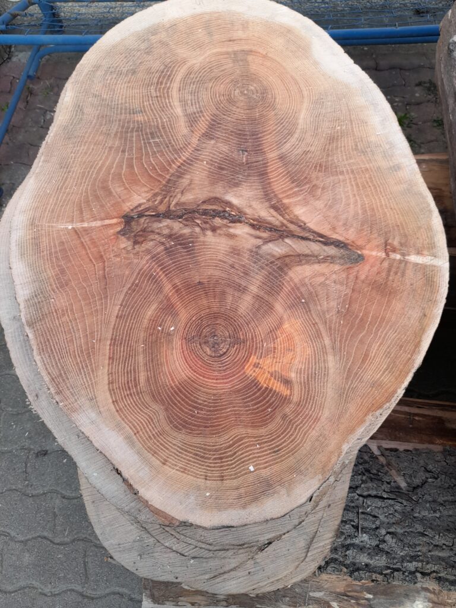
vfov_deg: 69.4
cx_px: 228
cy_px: 304
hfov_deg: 54.9
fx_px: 439
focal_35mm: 25
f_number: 2
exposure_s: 1/50
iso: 40
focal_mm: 4.6
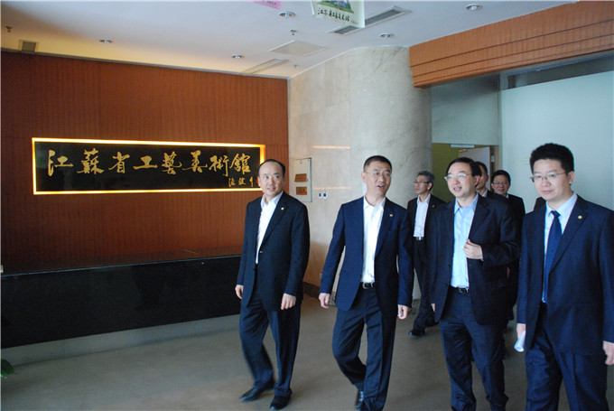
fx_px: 512
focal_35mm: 30
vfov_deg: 43.7
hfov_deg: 61.9
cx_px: 307
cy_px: 206
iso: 1600
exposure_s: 1/50
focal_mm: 20
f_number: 3.8
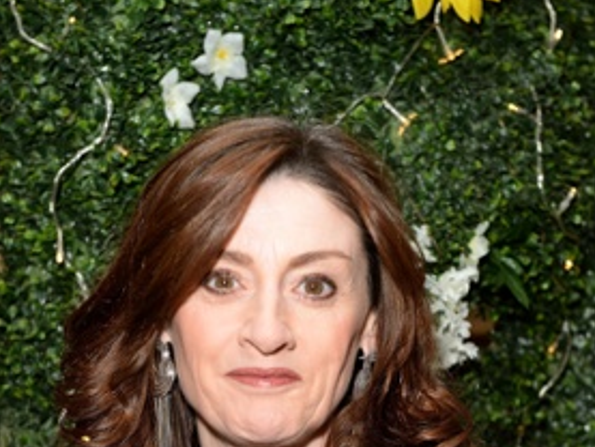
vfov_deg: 14.3
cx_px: 296
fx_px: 1754
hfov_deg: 19.3
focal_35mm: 102
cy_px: 441
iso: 640
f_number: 6.3
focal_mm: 70
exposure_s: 1/160
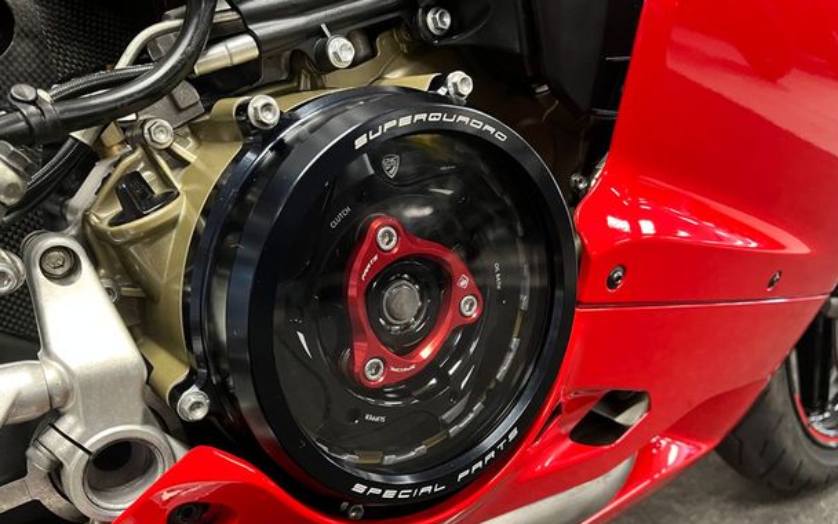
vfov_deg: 42.8
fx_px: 662
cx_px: 398
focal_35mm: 29
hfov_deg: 64.6
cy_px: 327
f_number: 1.6
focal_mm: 5.1
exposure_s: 1/33
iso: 500
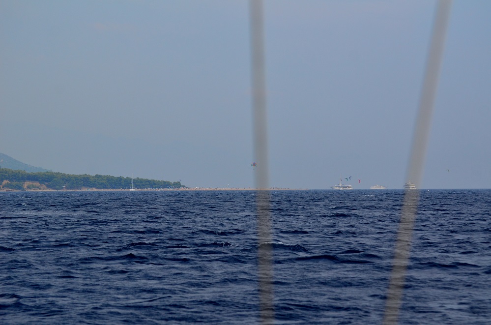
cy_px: 162
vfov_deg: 8.9
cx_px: 246
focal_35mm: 153
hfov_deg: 13.5
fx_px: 2082
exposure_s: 1/2000
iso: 400
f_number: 5.6
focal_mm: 102
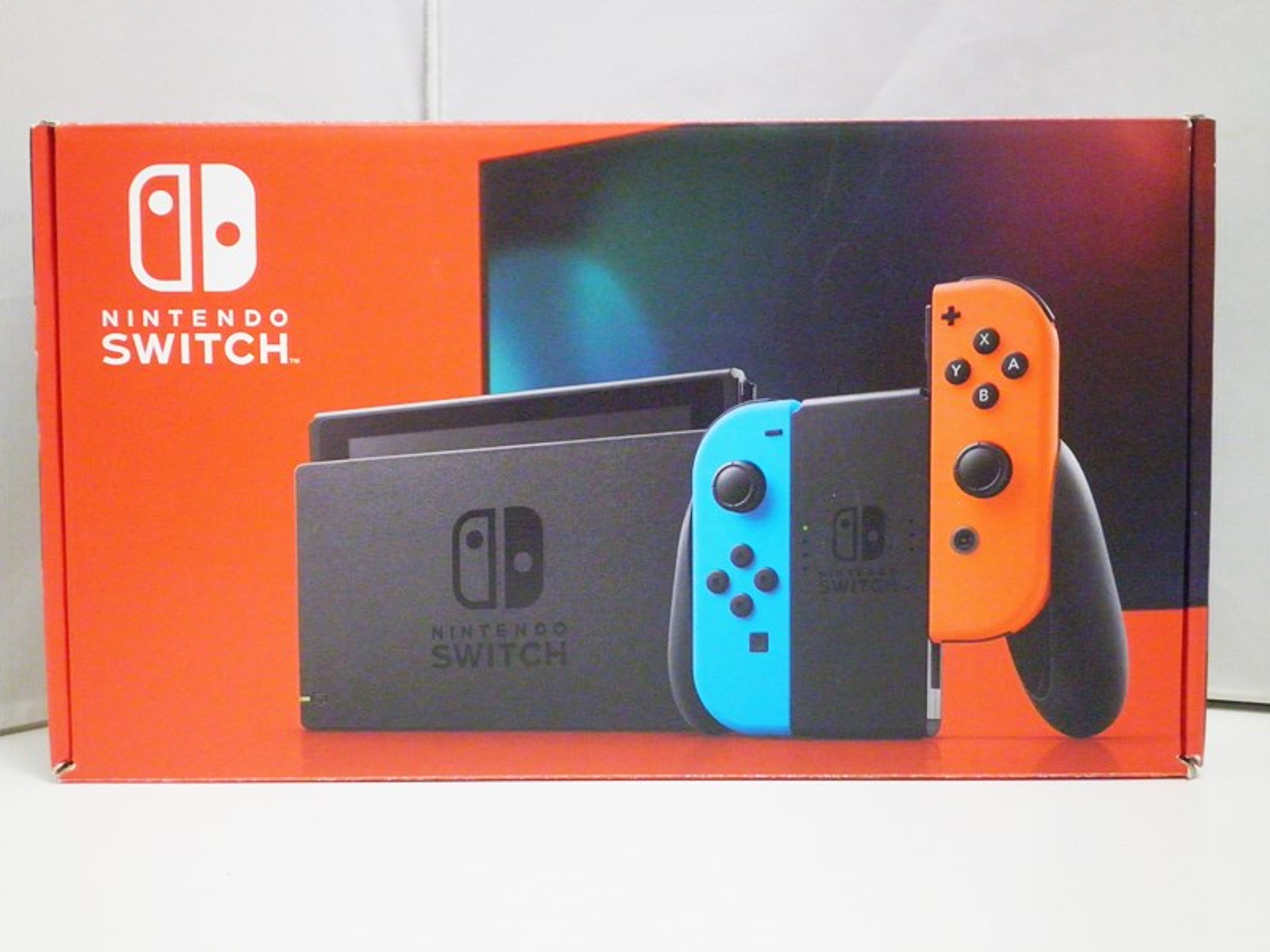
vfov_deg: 30.9
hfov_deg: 40.4
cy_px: 476
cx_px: 635
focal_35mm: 47
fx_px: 1724
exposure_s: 1/50
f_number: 3.4
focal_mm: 8.3
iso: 800
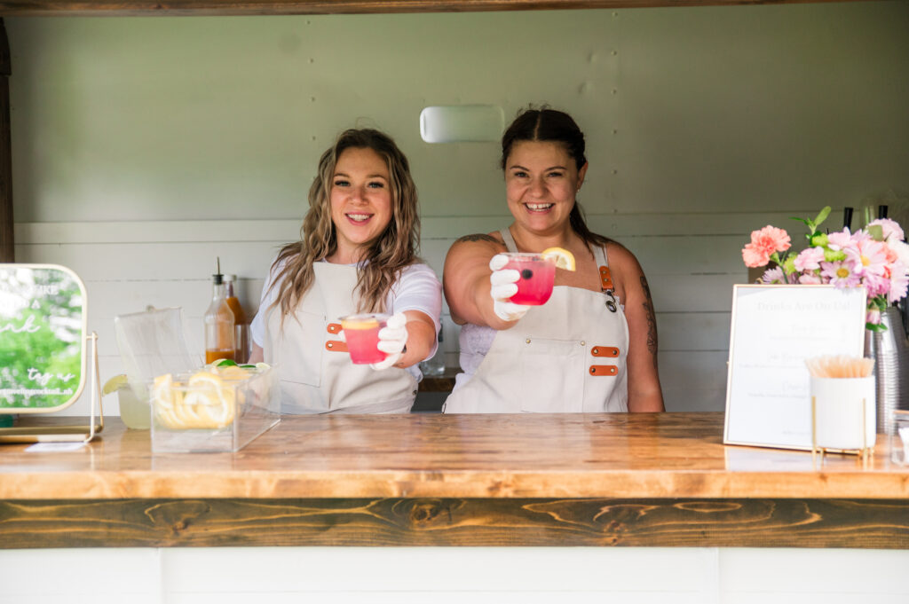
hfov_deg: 38.2
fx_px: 1312
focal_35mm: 52
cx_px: 454
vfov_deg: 25.9
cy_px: 302
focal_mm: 52
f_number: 2.8
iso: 500
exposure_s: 1/1000
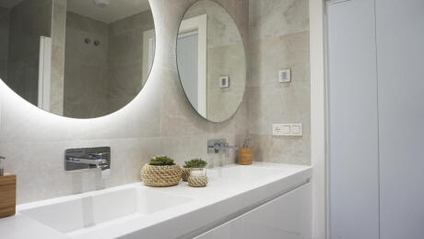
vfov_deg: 44.4
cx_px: 212
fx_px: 292
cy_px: 116
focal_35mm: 26
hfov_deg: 71.9
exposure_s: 1/160
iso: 400
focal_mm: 16
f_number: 4
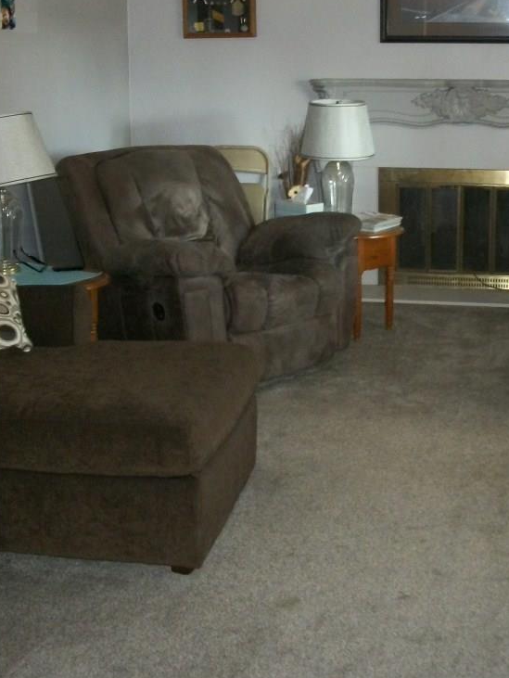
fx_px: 1097
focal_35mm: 56
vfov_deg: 34.3
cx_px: 299
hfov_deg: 26.1
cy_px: 286
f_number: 2.9
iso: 250
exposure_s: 1/30
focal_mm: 5.7
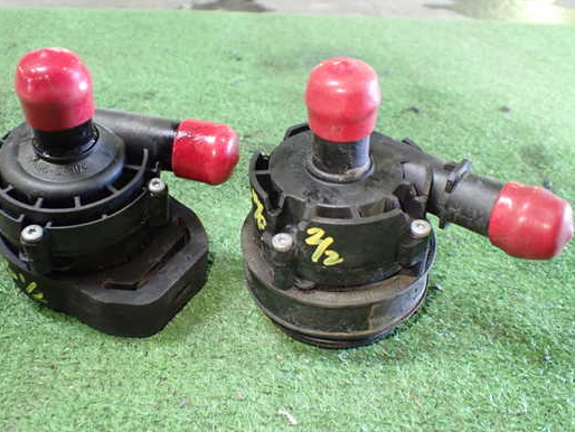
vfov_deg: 40.7
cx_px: 262
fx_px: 582
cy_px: 218
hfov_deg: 52.5
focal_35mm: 35
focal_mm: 5.4
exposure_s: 1/40
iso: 800
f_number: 2.3
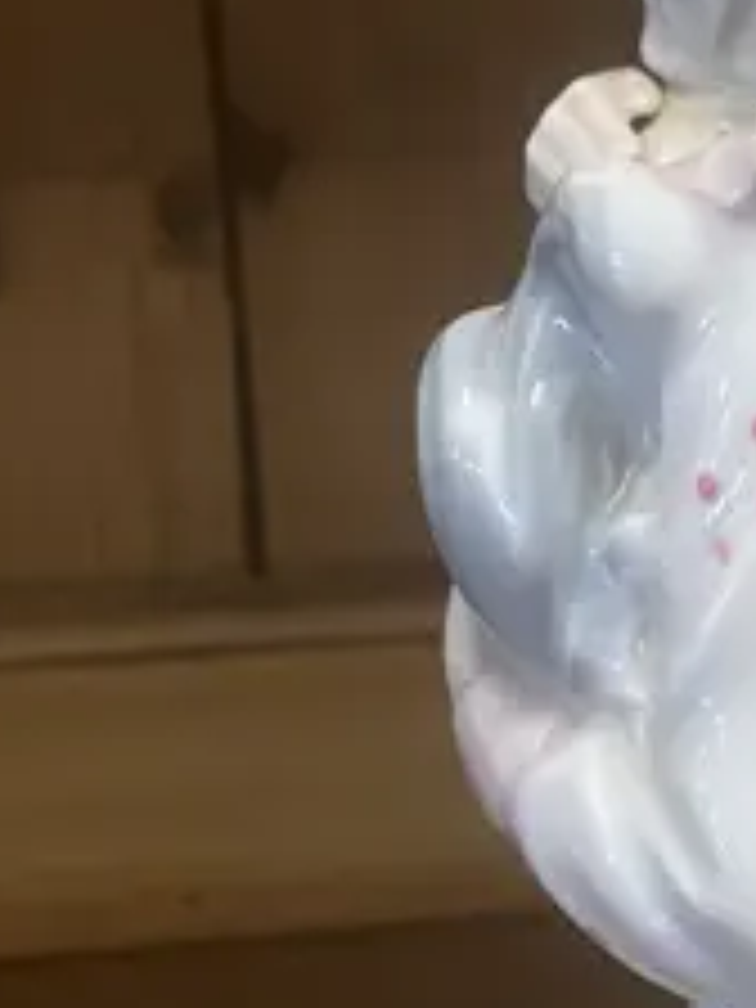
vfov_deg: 15.1
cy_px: 1035
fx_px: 3727
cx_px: 968
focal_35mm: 128
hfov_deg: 11.3
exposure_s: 1/50
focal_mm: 3.99
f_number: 1.8
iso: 200
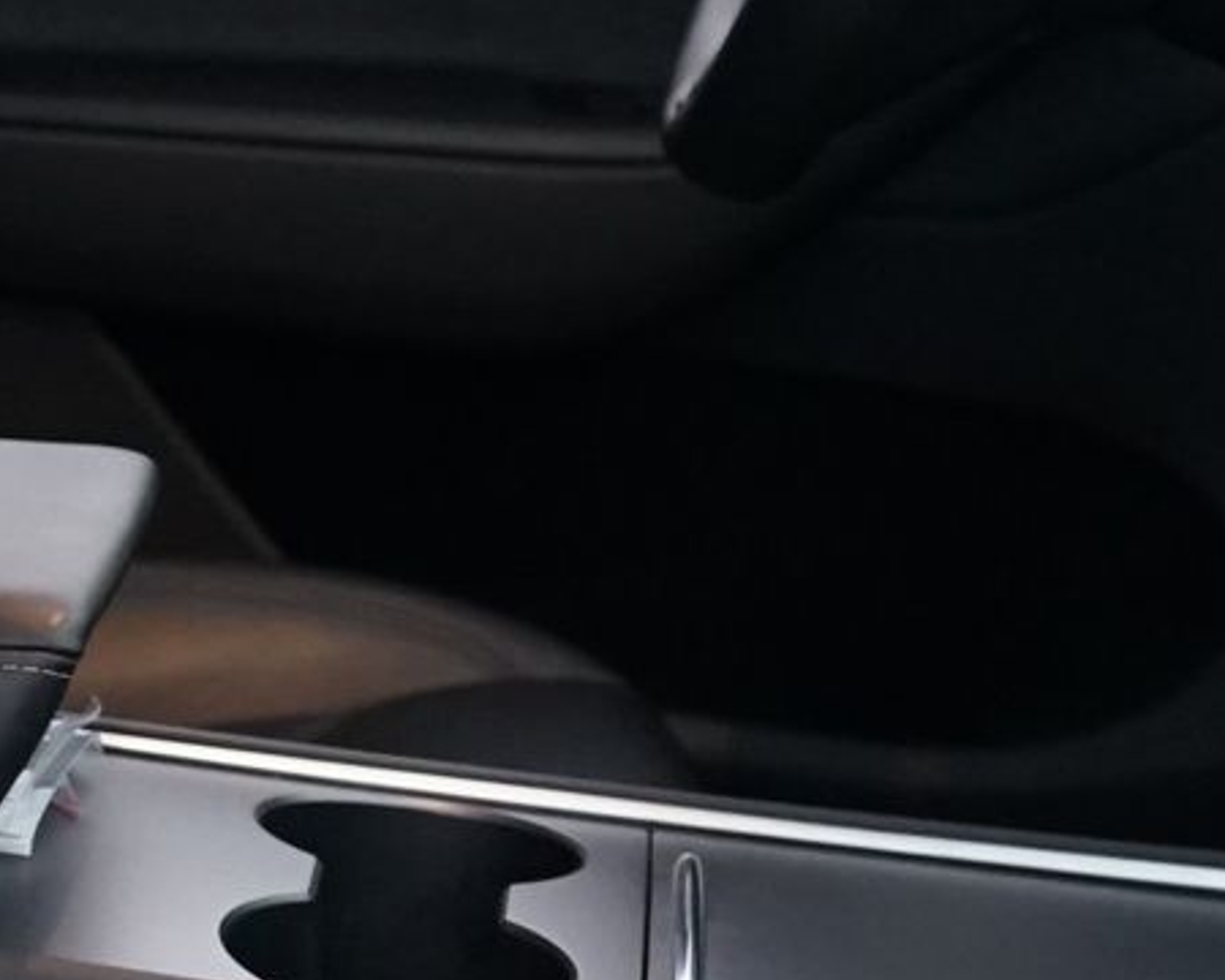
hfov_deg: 12.7
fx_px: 5293
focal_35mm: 146
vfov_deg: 10.6
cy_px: 472
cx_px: -395
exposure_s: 1/30
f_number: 3.5
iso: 2000
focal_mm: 28
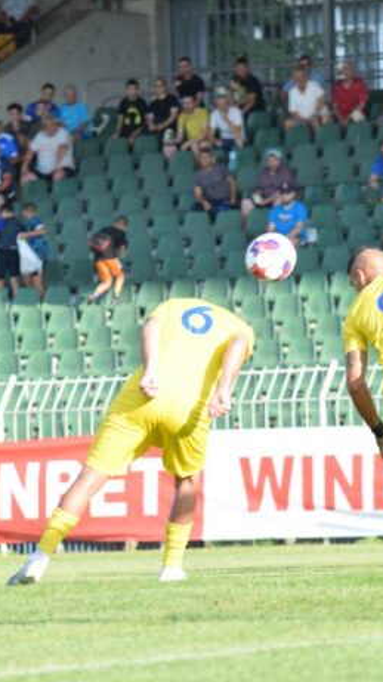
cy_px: 340
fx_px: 6433
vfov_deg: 6.1
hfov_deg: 3.4
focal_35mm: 356
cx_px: 200
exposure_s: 1/1000
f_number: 5.6
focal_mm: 150
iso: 800
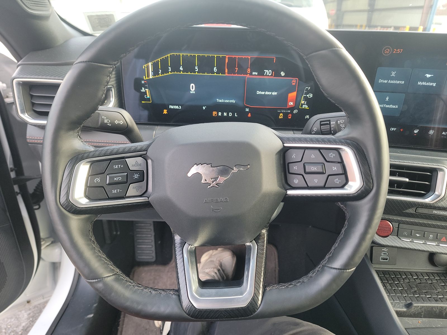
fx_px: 310
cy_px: 168
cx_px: 224
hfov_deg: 71.6
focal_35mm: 24
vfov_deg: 56.8
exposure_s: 1/59
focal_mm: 6.7
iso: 170
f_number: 1.8
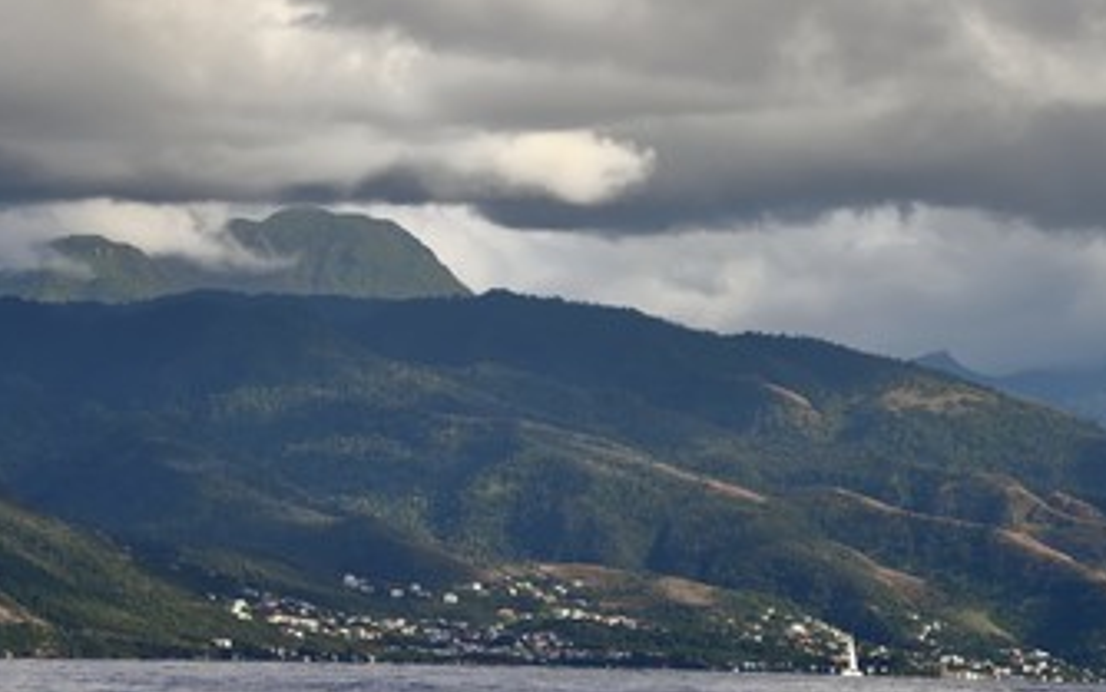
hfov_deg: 8.2
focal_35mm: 256
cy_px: 397
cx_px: 447
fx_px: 7719
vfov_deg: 5.1
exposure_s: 1/1000
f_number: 13
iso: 400
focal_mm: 200
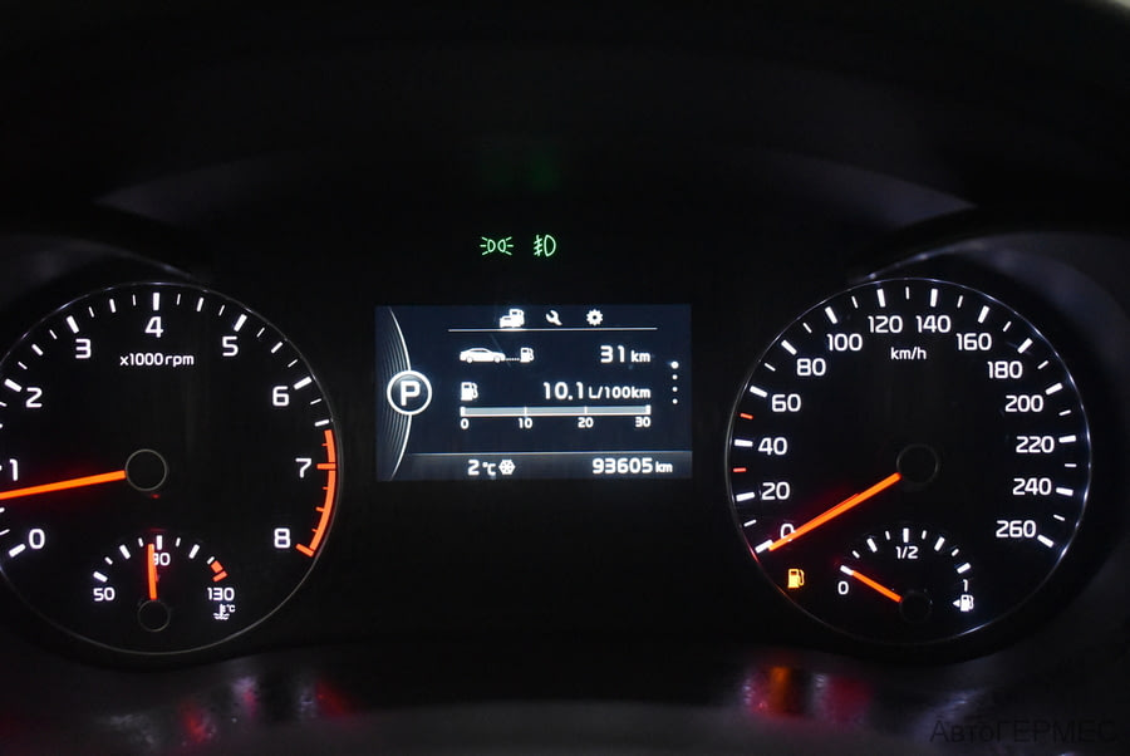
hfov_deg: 44.9
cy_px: 378
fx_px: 1367
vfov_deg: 30.9
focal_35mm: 44
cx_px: 565
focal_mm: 29
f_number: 4.2
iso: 5000
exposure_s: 1/100
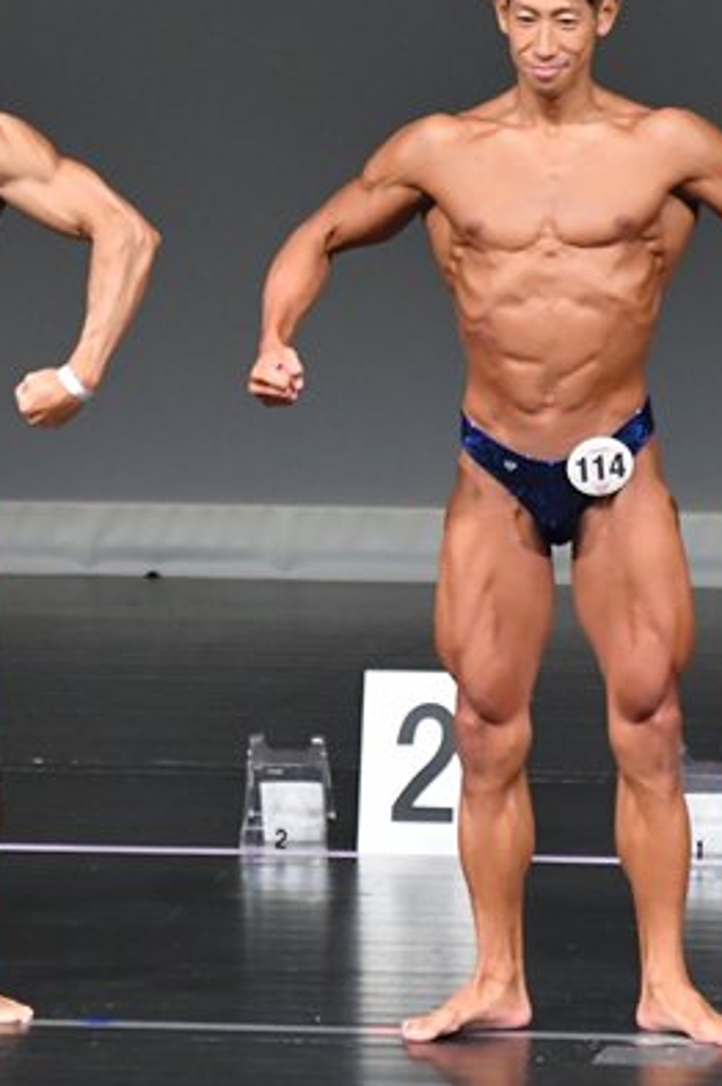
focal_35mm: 620
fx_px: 18683
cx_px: 329
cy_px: 502
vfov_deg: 3.3
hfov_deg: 2.2
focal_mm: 210
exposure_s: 1/400
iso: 5000
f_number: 5.6
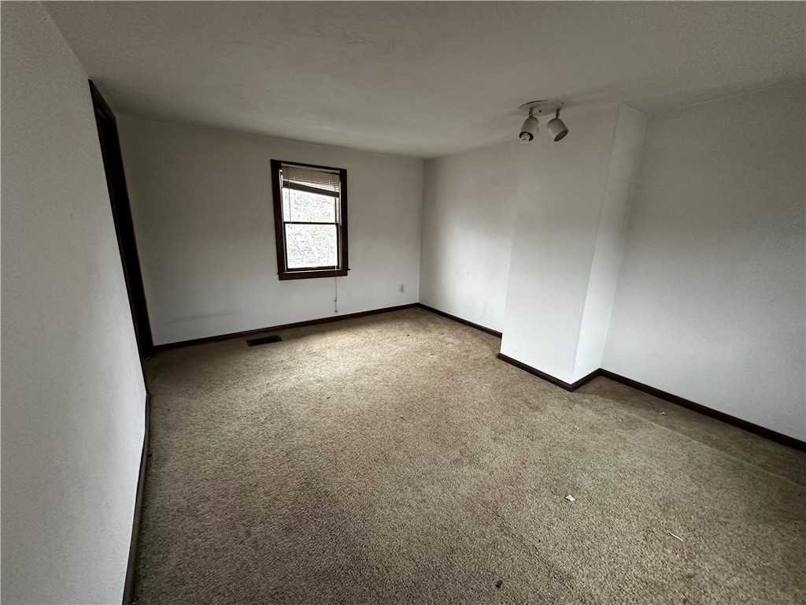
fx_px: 326
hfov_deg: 102.1
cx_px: 403
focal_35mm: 14
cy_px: 302
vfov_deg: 85.7
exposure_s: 1/60
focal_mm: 2.22
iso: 400
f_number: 2.2
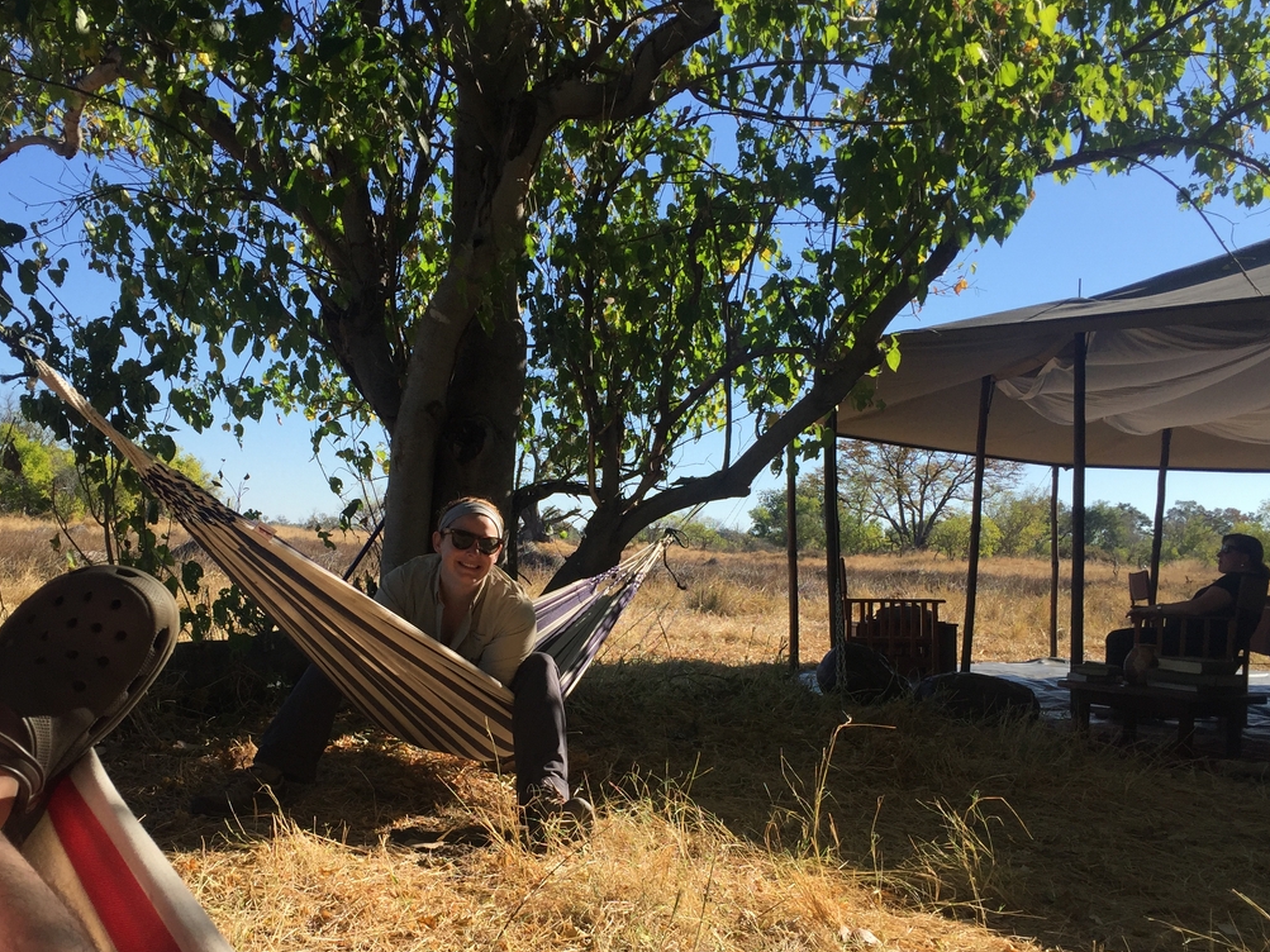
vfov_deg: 38.4
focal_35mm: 37
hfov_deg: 50.1
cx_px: 570
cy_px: 596
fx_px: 1357
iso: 32
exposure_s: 1/1412
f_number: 2.2
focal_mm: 4.15
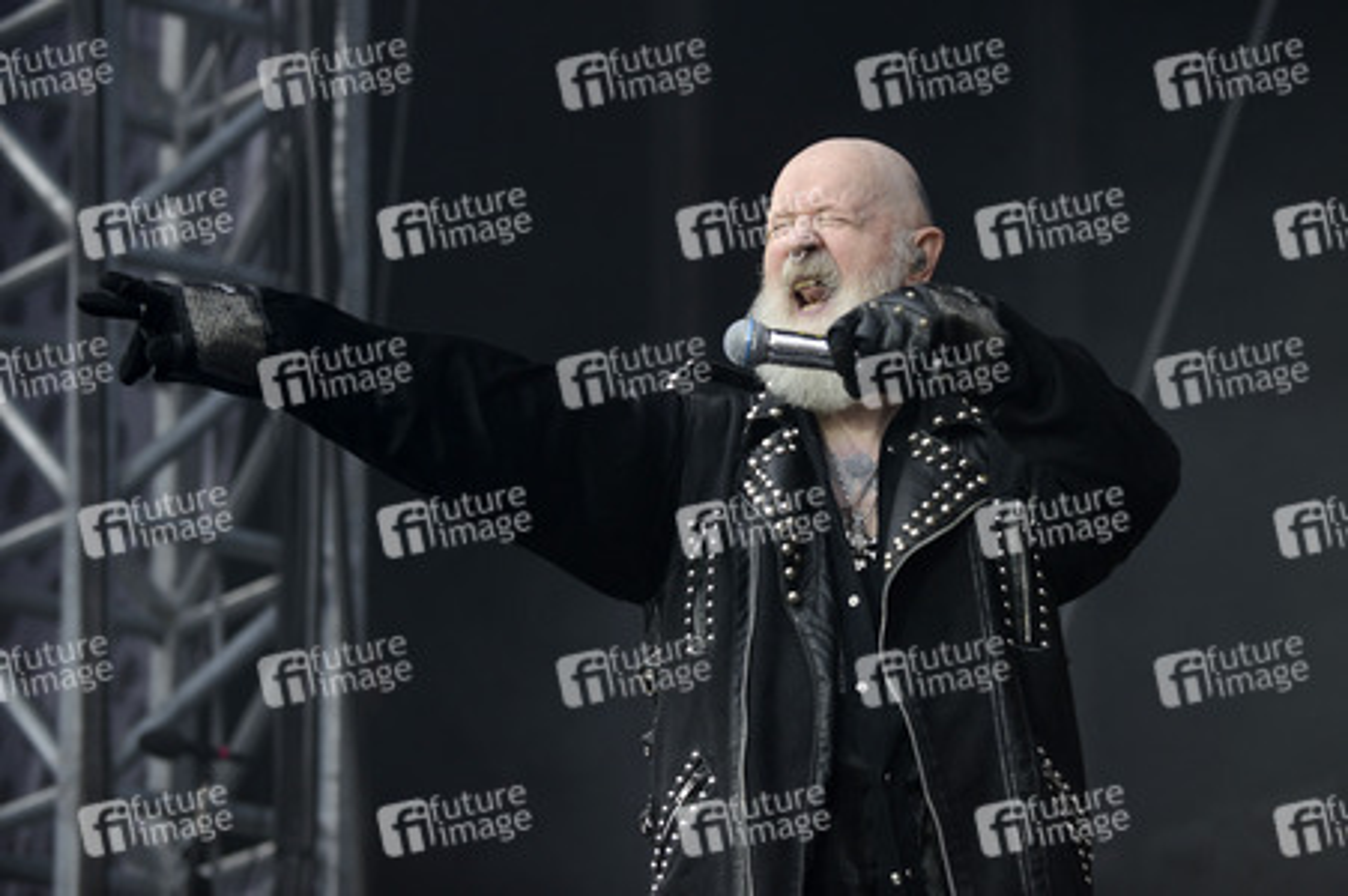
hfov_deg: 17.1
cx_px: 674
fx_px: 4490
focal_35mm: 120
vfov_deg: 11.4
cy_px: 448
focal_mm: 120
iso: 400
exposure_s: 1/800
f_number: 3.5
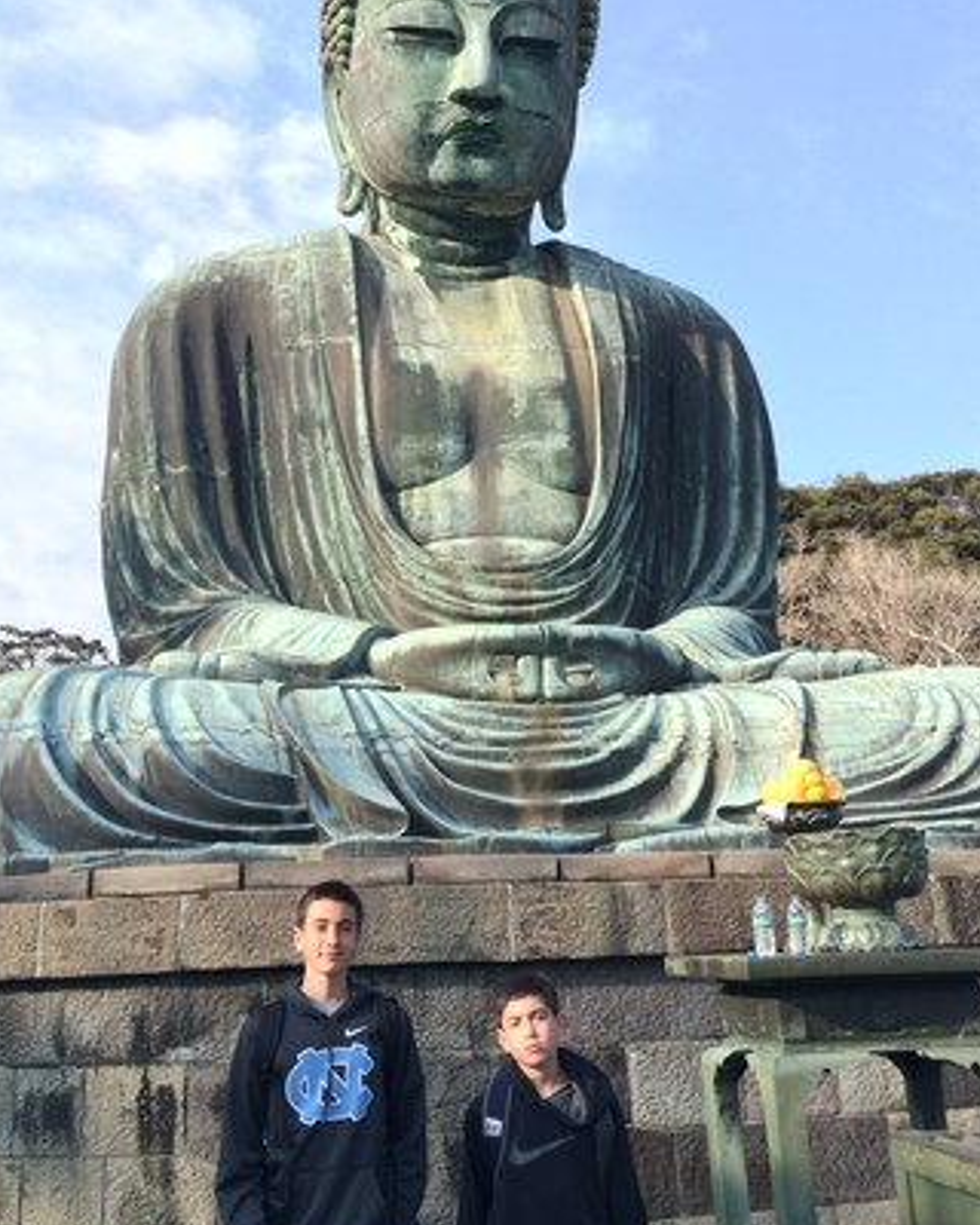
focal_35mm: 34
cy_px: 573
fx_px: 1233
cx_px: 469
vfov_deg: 52.8
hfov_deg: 43.3
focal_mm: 4.15
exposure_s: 1/398
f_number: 2.2
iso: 32
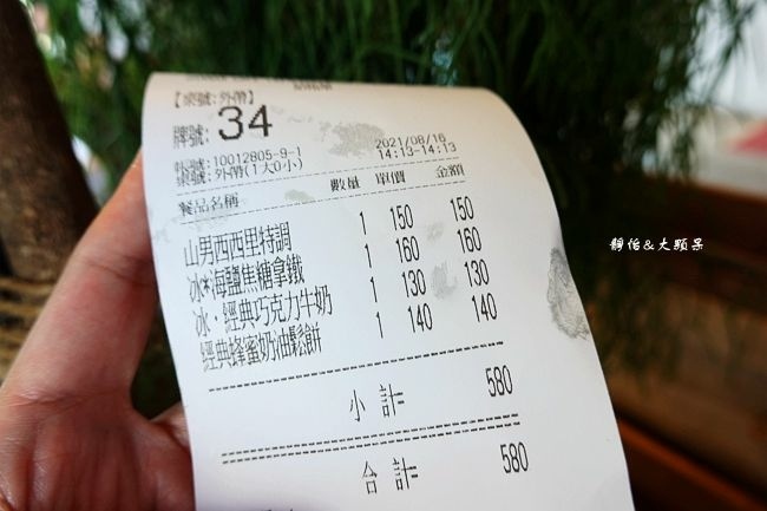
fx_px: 532
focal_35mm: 25
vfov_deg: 51.3
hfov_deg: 71.5
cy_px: 256
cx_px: 384
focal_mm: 9.36
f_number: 3.2
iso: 125
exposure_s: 1/80
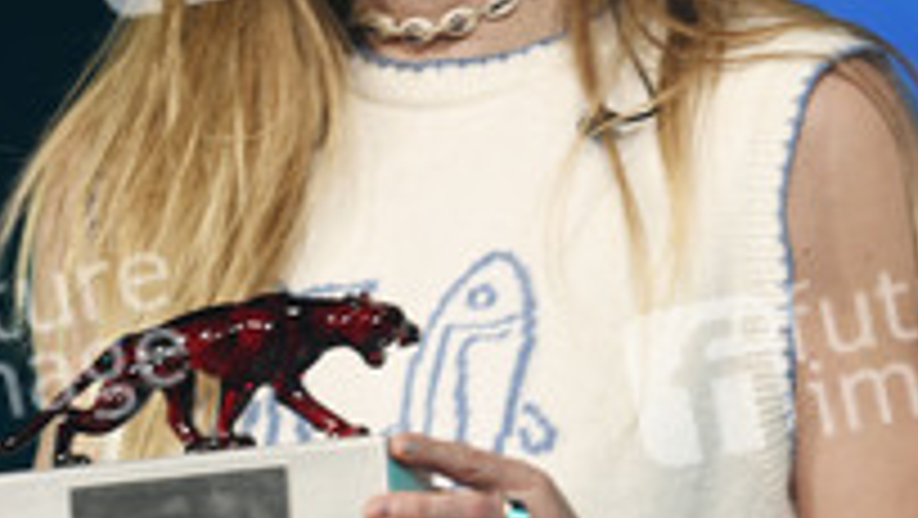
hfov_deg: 3.5
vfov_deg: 2.0
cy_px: 135
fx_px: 15027
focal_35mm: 617
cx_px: 446
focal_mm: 300
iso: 1250
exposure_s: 1/160
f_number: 6.3
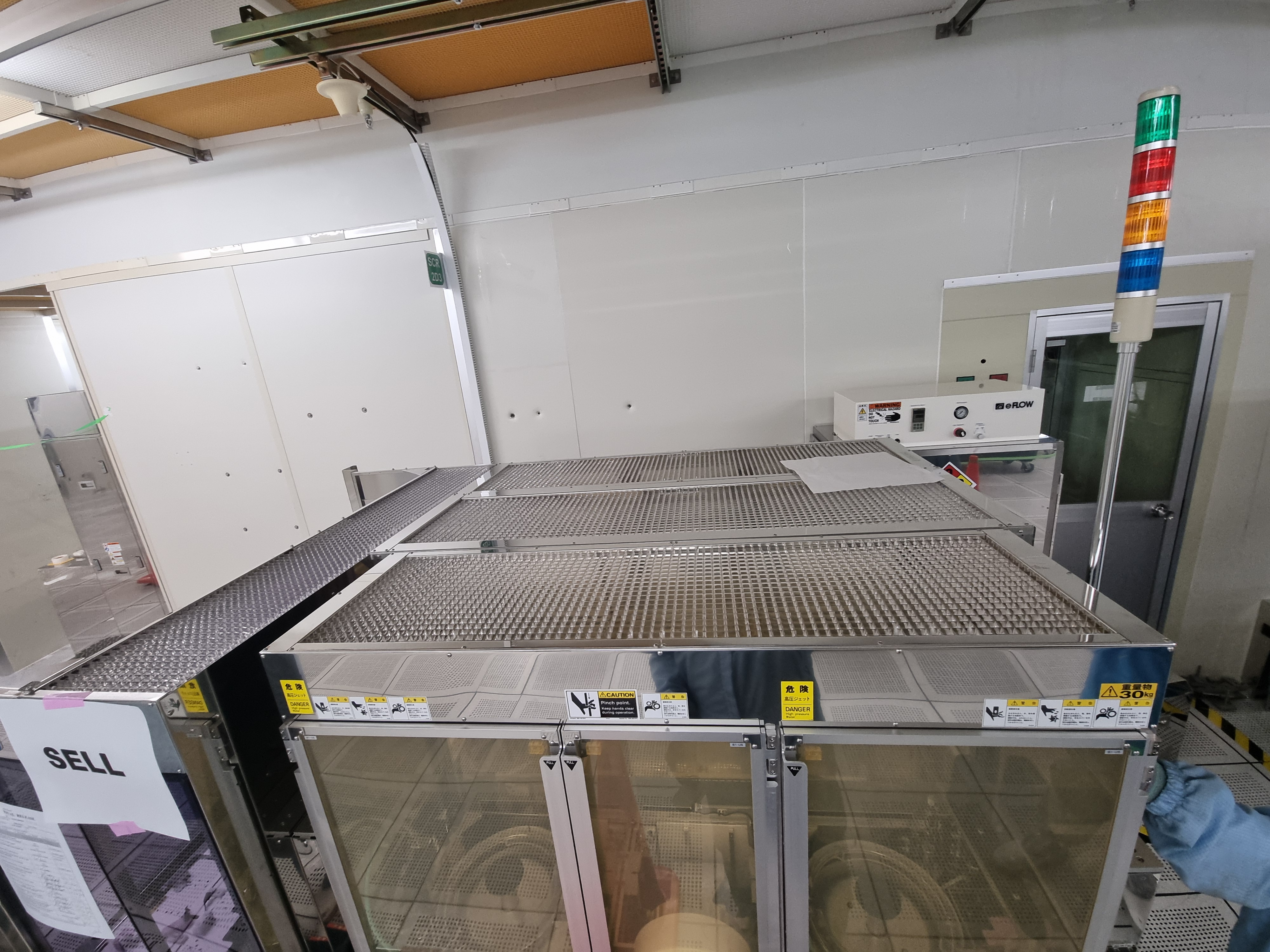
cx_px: 635
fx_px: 477
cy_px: 476
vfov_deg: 89.9
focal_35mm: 13
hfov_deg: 106.2
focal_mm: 2.2
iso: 250
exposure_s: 1/60
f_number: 2.2
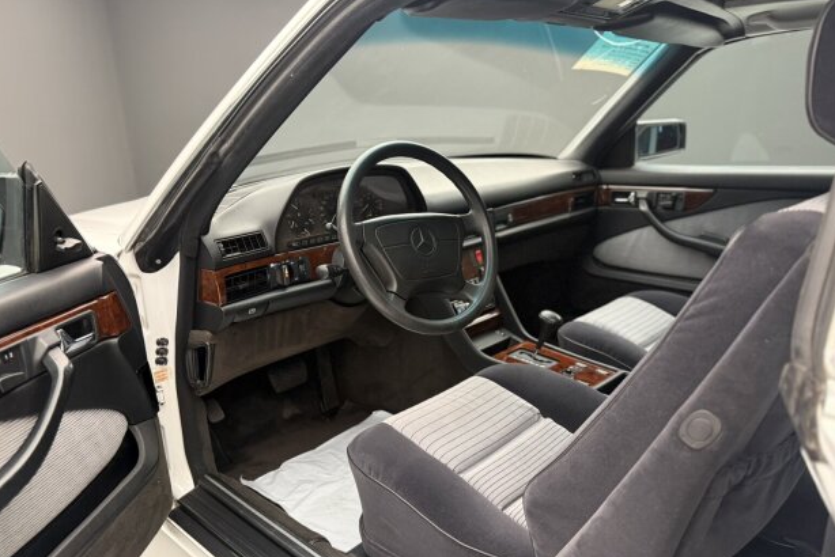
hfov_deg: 69.4
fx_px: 603
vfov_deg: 49.4
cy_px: 322
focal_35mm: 26
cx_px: 408
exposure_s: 1/49
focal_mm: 6.76
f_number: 1.78
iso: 400
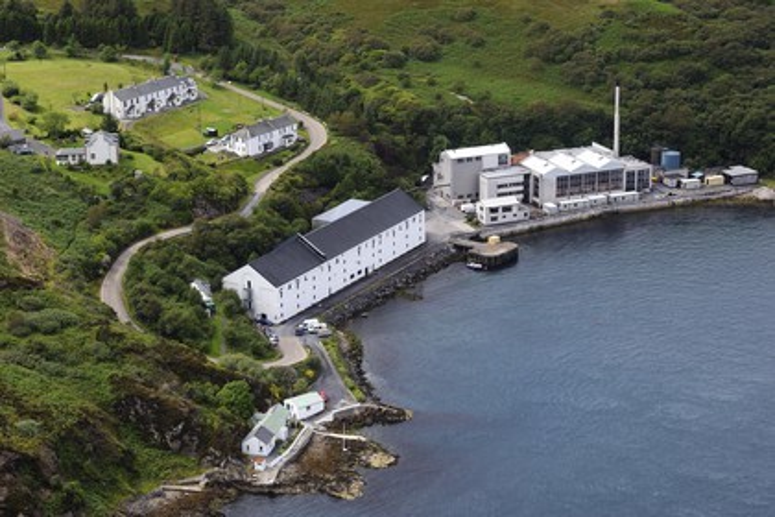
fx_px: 1851
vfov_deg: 15.9
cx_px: 388
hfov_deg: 23.6
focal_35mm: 86
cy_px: 258
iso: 400
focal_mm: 86
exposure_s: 1/800
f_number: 6.3
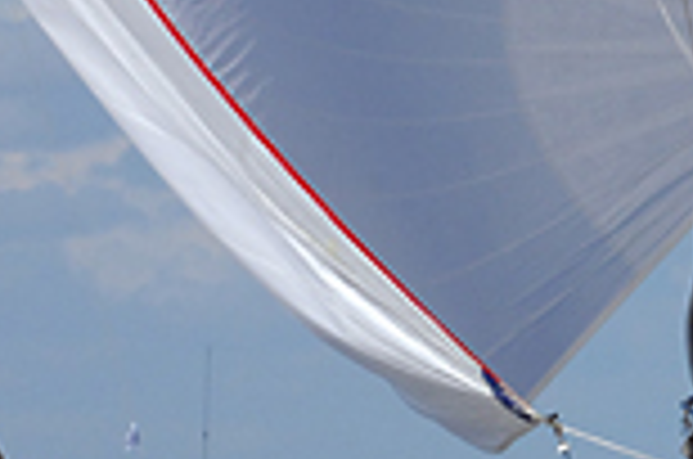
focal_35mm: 878
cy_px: 340
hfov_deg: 2.4
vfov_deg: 1.6
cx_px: 958
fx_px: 16866
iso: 400
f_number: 6.7
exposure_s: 1/1000
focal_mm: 150
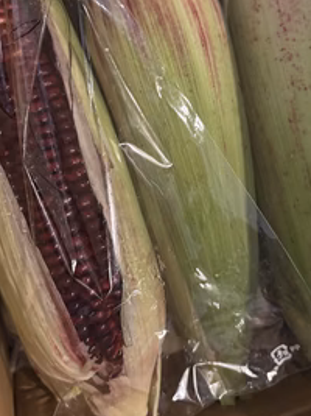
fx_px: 468
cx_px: 168
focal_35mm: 39
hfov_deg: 36.8
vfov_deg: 47.3
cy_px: 150
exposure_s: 1/25
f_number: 1.6
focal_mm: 5.96
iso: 500
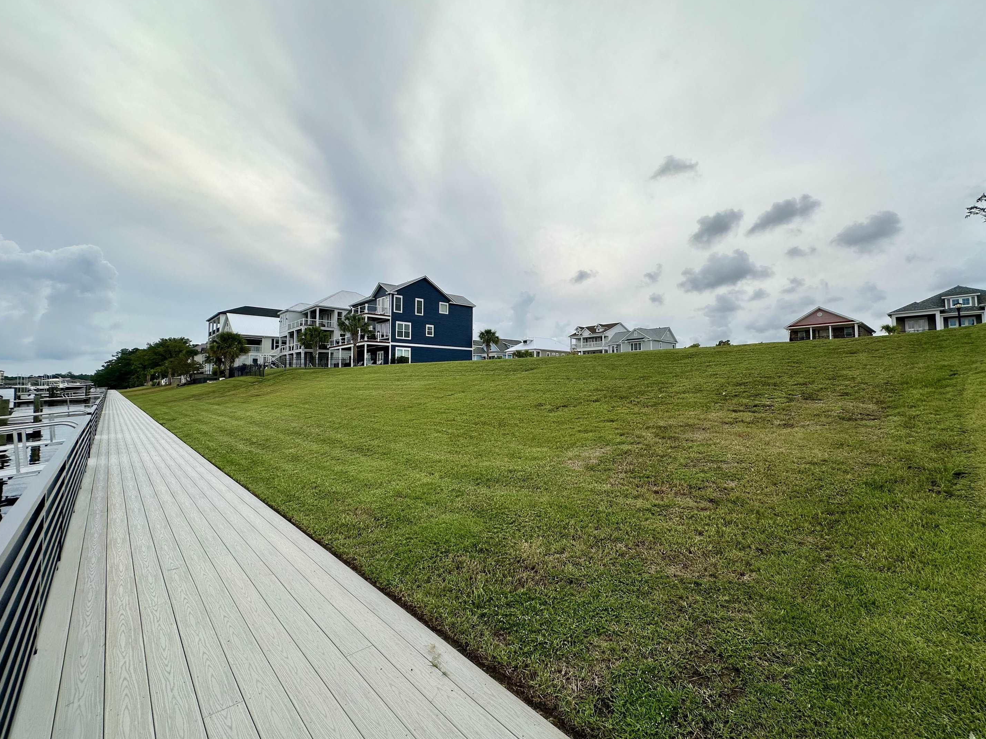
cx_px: 518
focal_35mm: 15
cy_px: 358
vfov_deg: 81.7
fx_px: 427
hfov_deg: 98.1
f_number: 2.2
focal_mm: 2.22
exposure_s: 1/1553
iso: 40
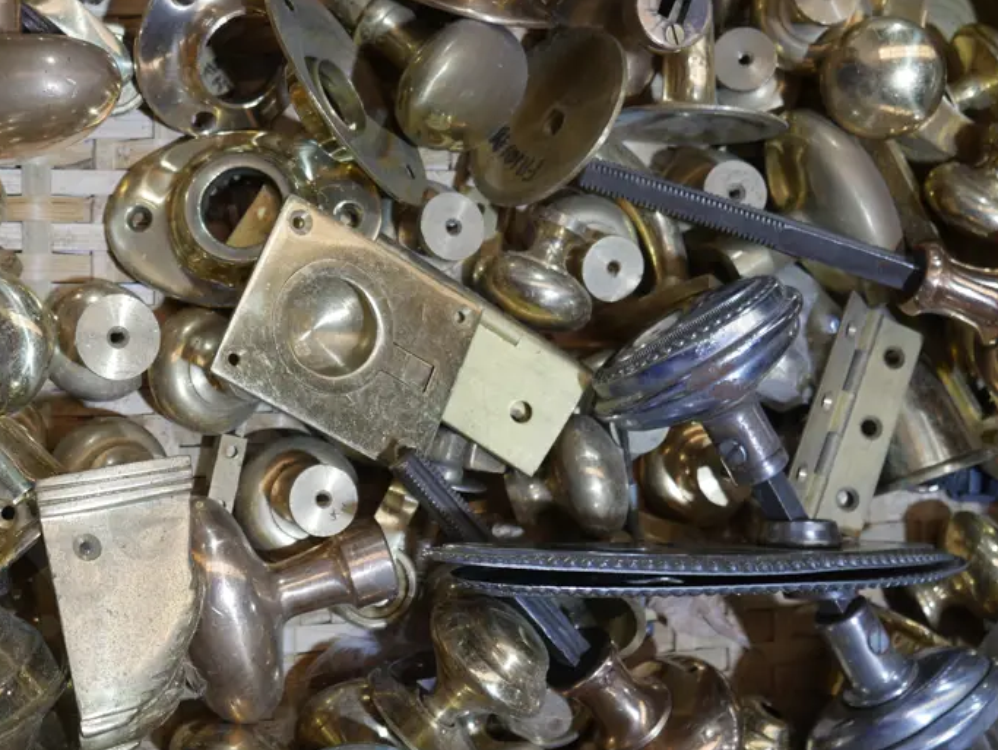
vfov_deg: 24.4
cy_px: 350
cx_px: 376
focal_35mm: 60
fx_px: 1731
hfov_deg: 32.0
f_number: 4.4
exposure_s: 1/60
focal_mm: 20
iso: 200
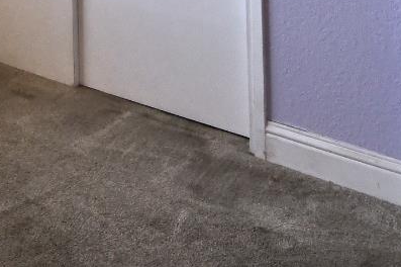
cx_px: -25
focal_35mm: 68
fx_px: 757
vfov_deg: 16.5
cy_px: -221
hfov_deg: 27.5
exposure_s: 1/13
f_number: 22
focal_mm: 12
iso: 1250
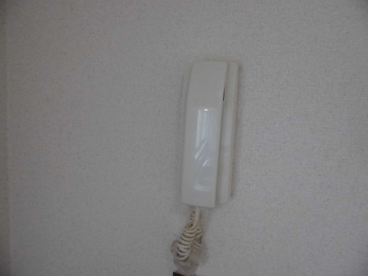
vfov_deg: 53.1
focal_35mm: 26
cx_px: 184
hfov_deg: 67.3
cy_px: 138
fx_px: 276
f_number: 3.5
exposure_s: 1/60
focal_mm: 4.6
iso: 800
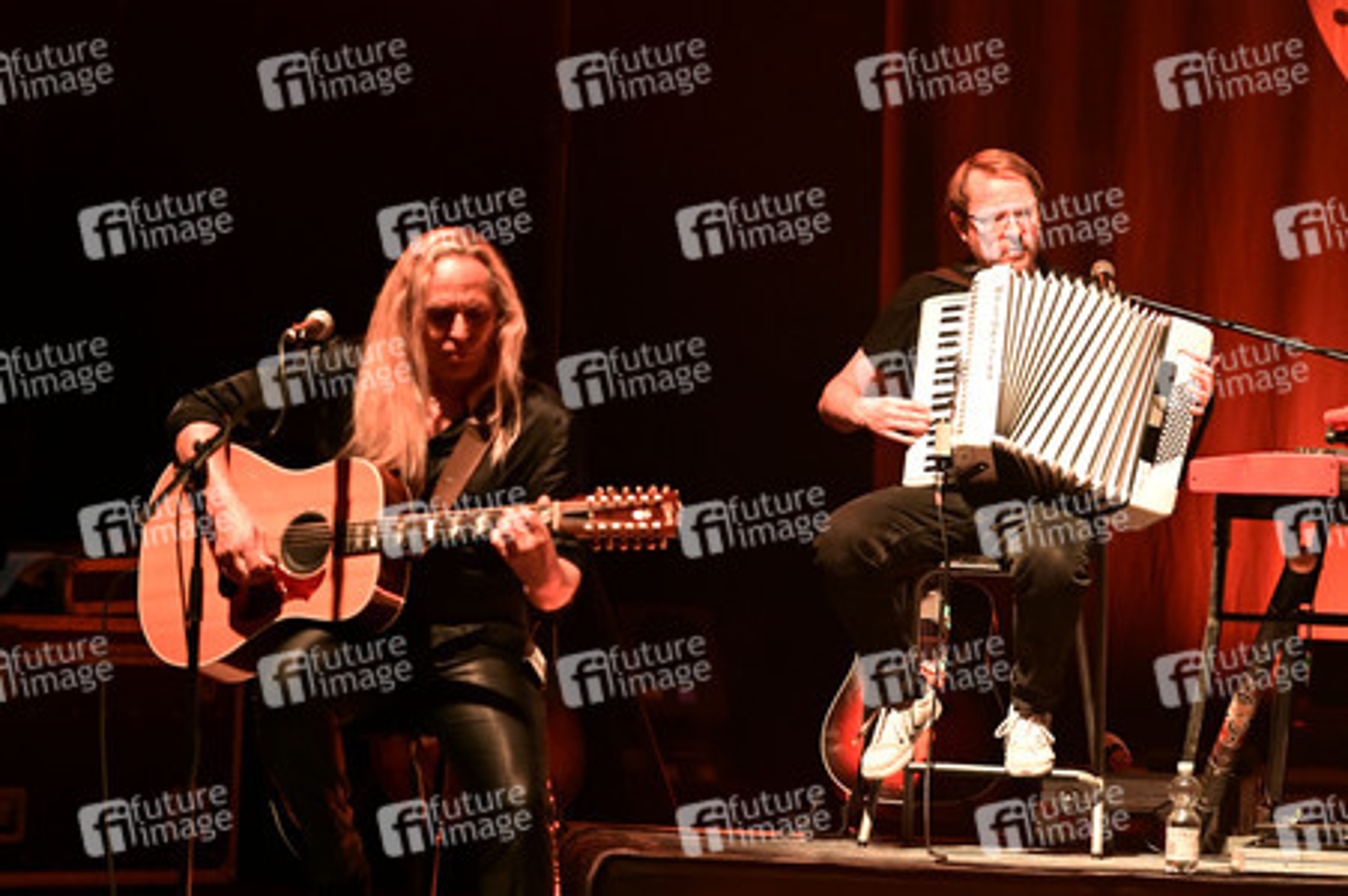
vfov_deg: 8.8
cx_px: 674
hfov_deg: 13.3
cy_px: 448
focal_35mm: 155
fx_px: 5799
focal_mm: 155
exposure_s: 1/320
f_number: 3.5
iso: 6400
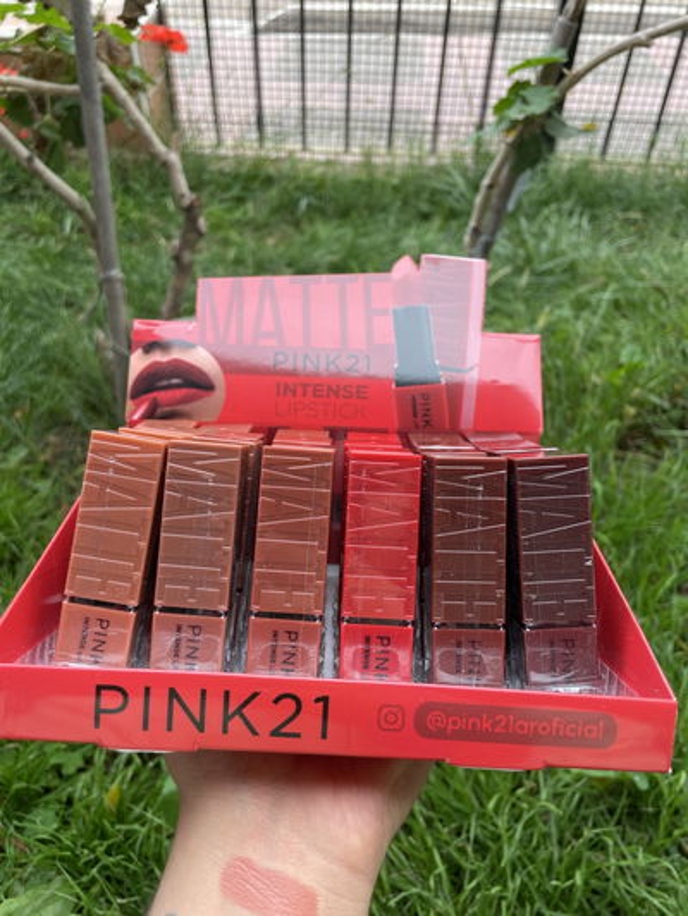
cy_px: 458
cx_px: 344
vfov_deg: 67.3
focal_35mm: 26
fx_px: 689
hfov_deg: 53.1
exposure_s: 1/125
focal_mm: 4.2
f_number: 1.6
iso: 32
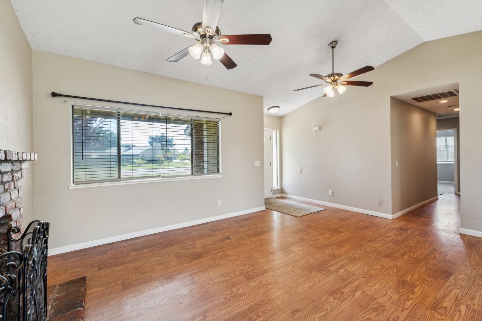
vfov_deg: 77.3
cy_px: 160
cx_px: 241
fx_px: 201
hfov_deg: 100.4
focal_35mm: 15
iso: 100
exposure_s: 1/8
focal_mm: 10
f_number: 8
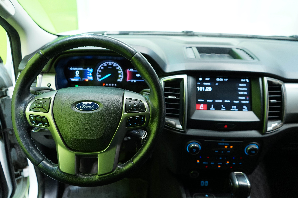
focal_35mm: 28
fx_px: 232
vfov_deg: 46.4
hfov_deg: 65.5
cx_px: 149
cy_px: 99
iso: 1000
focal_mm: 28
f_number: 3.5
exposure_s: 1/30
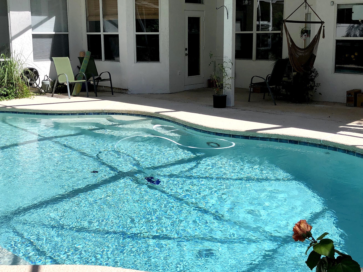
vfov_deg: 33.5
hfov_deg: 43.8
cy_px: 111
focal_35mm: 43
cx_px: 182
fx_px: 451
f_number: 1.8
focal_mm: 3.99
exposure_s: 1/1600
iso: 20
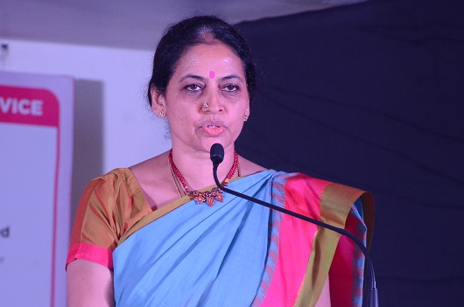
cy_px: 140
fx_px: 3820
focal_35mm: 297
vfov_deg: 4.6
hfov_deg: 7.0
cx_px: 195
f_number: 5.6
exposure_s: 1/125
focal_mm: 140
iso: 1600
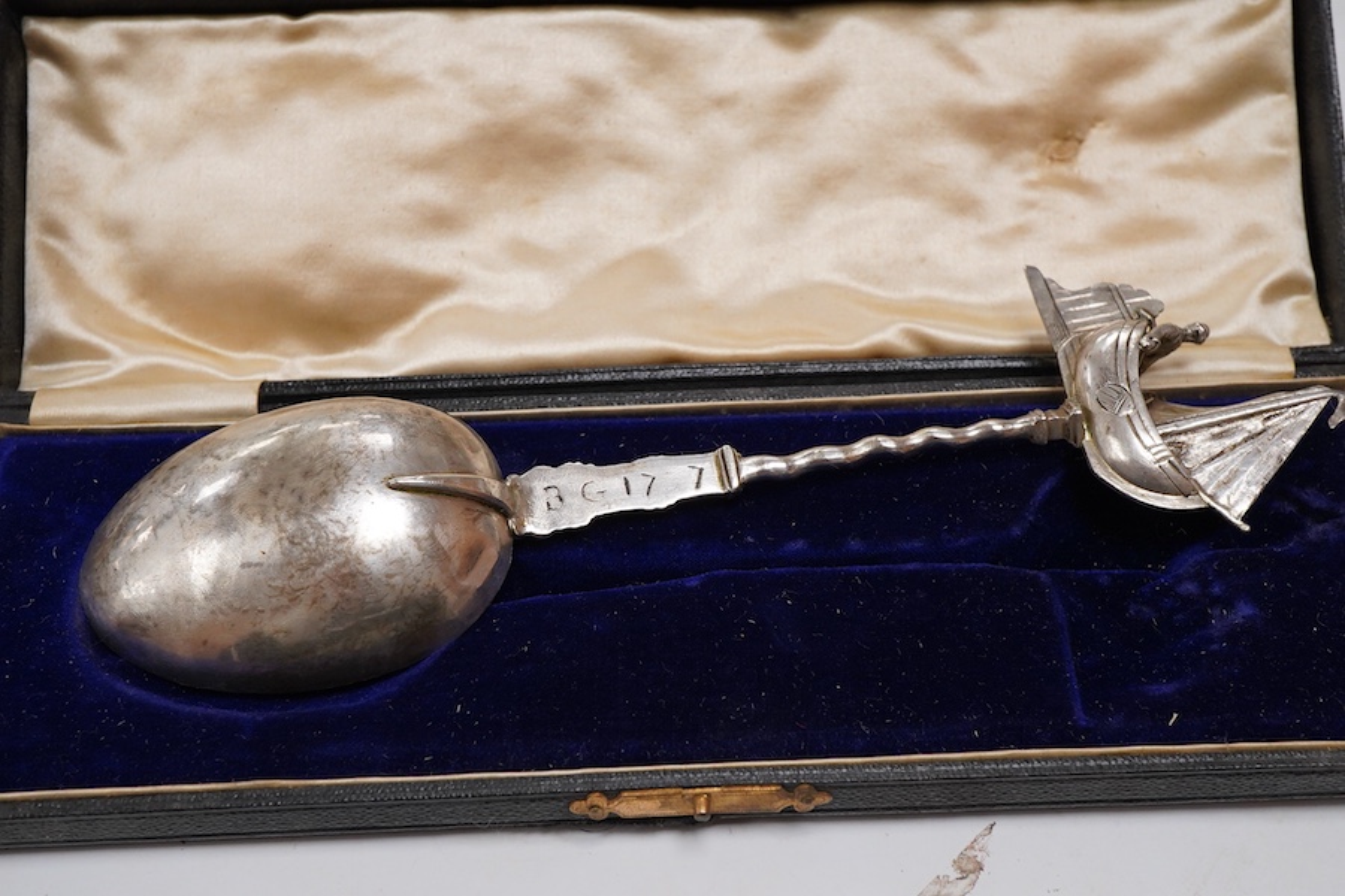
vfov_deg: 29.9
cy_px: 448
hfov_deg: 43.6
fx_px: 1681
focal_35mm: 45
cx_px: 672
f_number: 11
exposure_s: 1/125
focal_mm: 30
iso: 1250
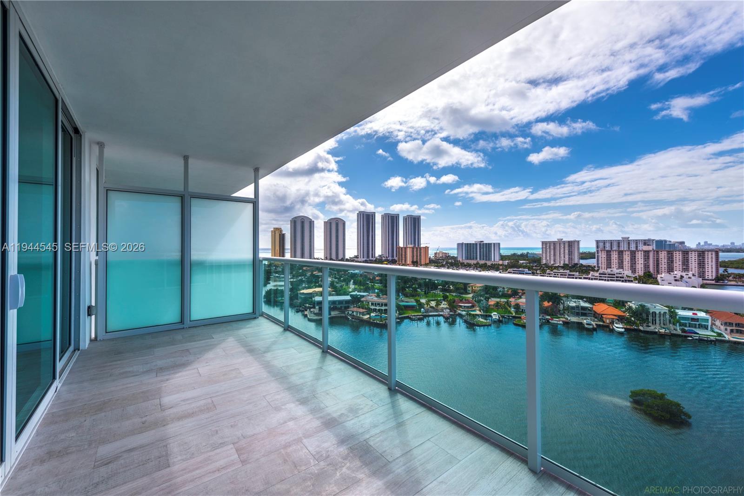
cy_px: 248
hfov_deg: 104.3
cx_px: 372
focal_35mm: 14
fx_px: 289
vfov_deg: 81.2
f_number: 7.1
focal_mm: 14
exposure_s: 1/640
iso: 100
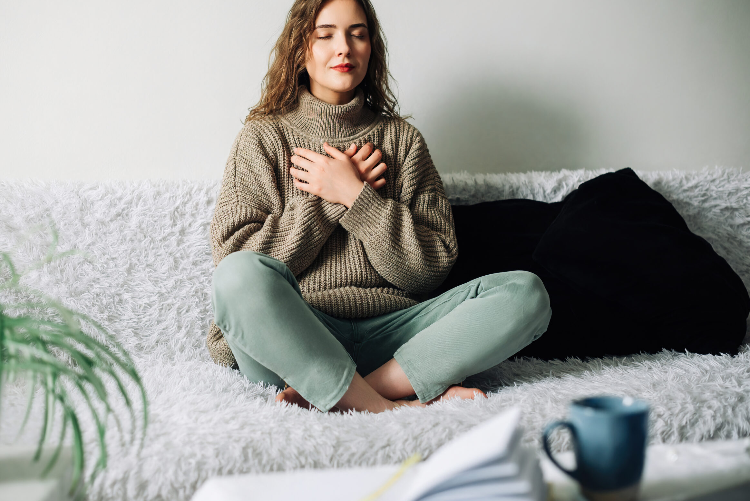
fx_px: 1146
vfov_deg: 24.6
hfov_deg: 36.2
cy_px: 231
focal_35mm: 55
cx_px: 343
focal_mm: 50
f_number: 2.5
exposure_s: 1/160
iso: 1250
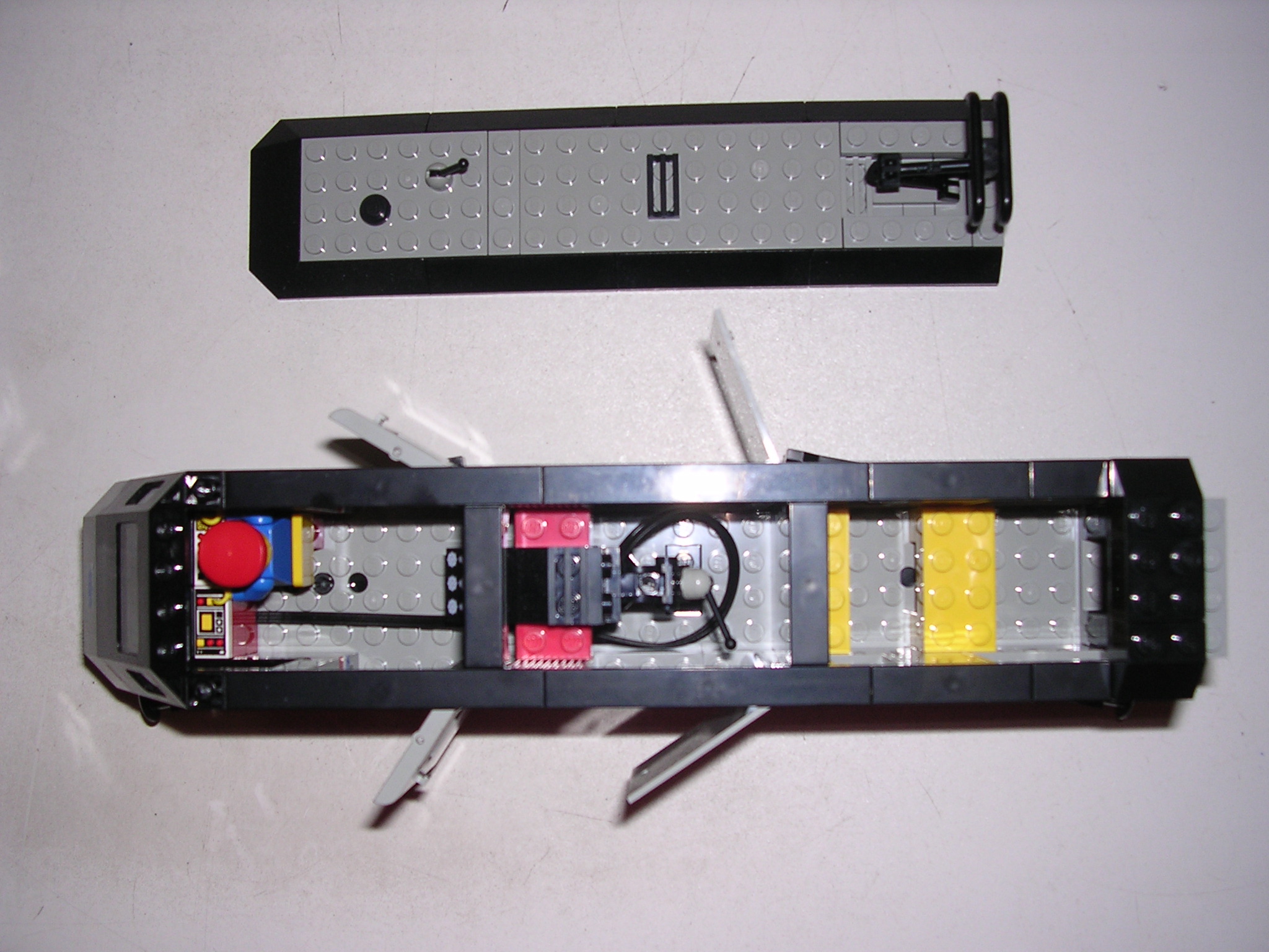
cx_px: 634
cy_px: 476
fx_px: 1393
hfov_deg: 49.0
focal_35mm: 38
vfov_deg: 37.7
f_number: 2.8
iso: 100
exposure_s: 1/60.1
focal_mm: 5.8
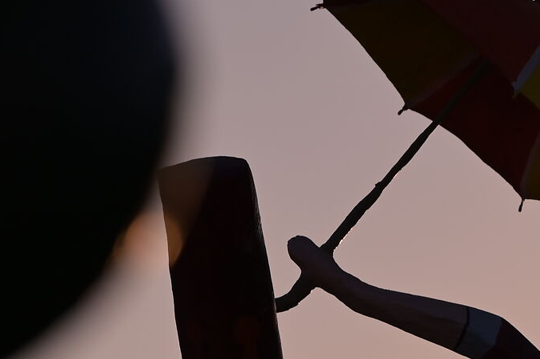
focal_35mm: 531
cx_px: 577
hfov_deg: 3.9
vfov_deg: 2.6
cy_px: 242
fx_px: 7959
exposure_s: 1/1250
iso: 100
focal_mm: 150
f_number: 5
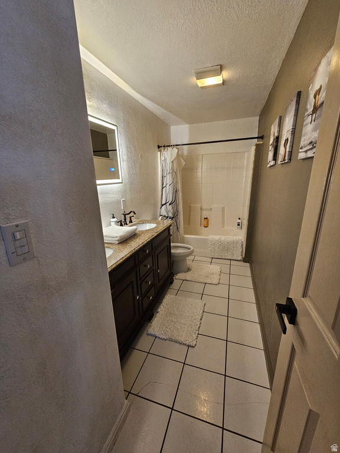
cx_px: 170
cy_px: 226
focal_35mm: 13
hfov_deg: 89.9
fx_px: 170
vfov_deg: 106.2
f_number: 2.2
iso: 250
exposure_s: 1/60
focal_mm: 2.2
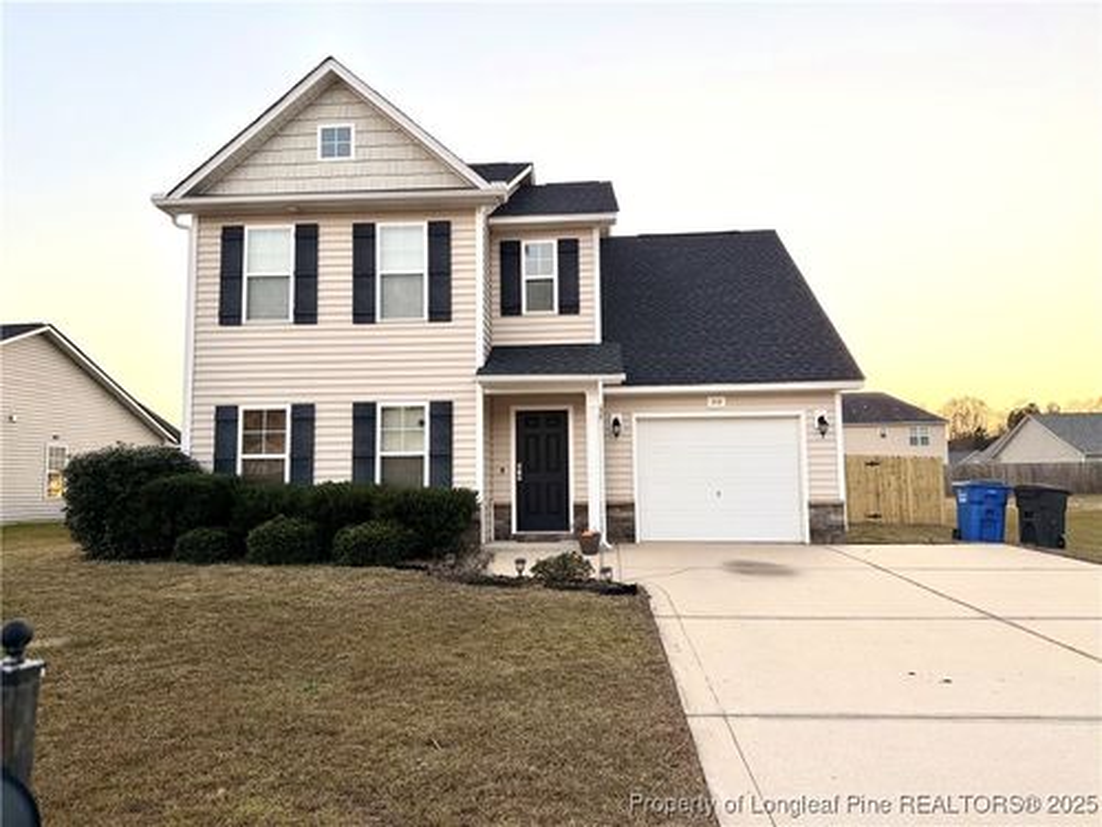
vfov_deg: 56.8
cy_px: 414
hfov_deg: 71.6
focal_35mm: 24
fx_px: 764
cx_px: 551
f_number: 1.78
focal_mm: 6.76
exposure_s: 1/180
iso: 80
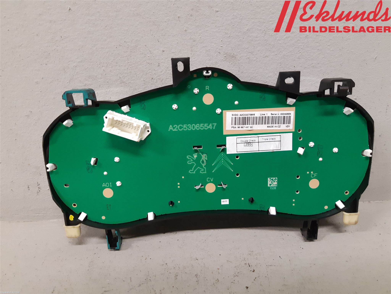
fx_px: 294
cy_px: 147
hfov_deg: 67.3
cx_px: 196
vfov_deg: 53.1
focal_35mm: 26
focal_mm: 3.93
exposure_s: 1/50
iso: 200
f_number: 1.7
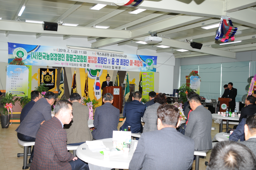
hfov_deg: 53.2
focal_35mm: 36
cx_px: 128
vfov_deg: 36.8
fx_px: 256
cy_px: 85
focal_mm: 24
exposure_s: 1/60
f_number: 5
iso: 200
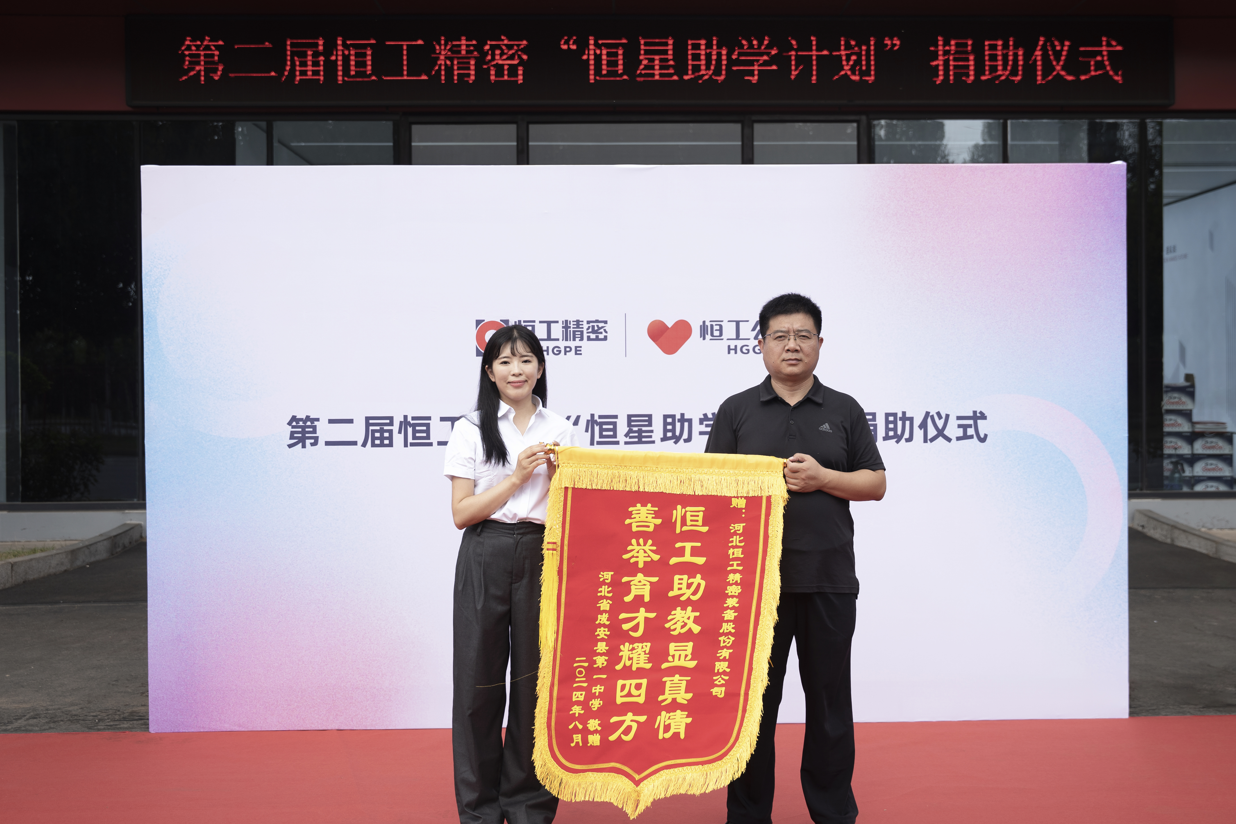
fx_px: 1339
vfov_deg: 34.2
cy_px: 410
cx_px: 649
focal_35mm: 39
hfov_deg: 49.5
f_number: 3.2
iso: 64
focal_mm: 36
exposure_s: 1/640
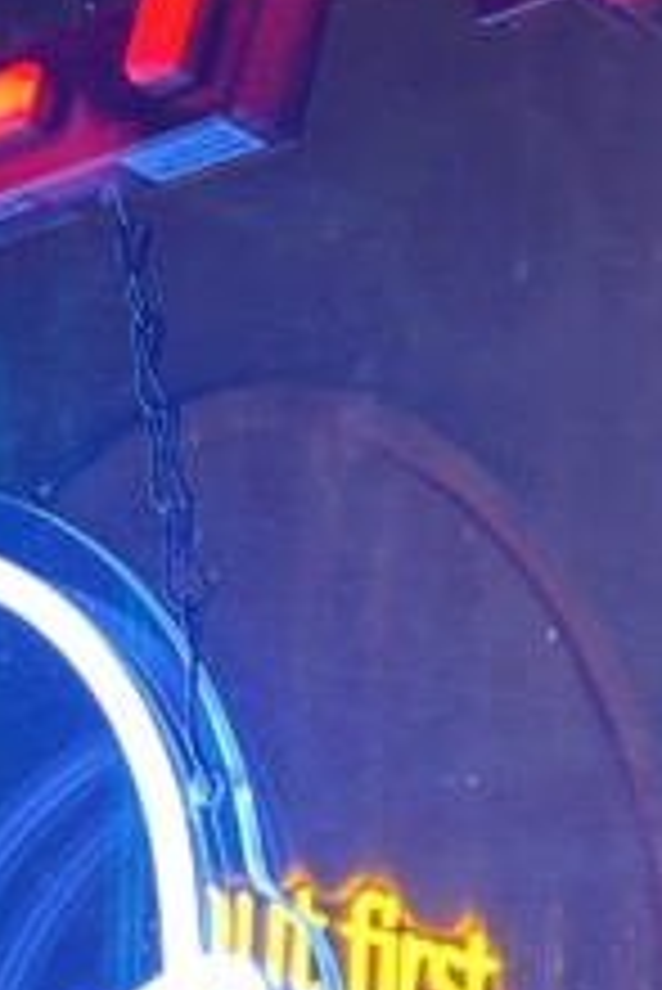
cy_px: 1017
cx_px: 131
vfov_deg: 15.9
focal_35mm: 126
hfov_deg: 10.9
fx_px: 3470
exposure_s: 1/120
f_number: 1.5
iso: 64
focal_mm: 5.7
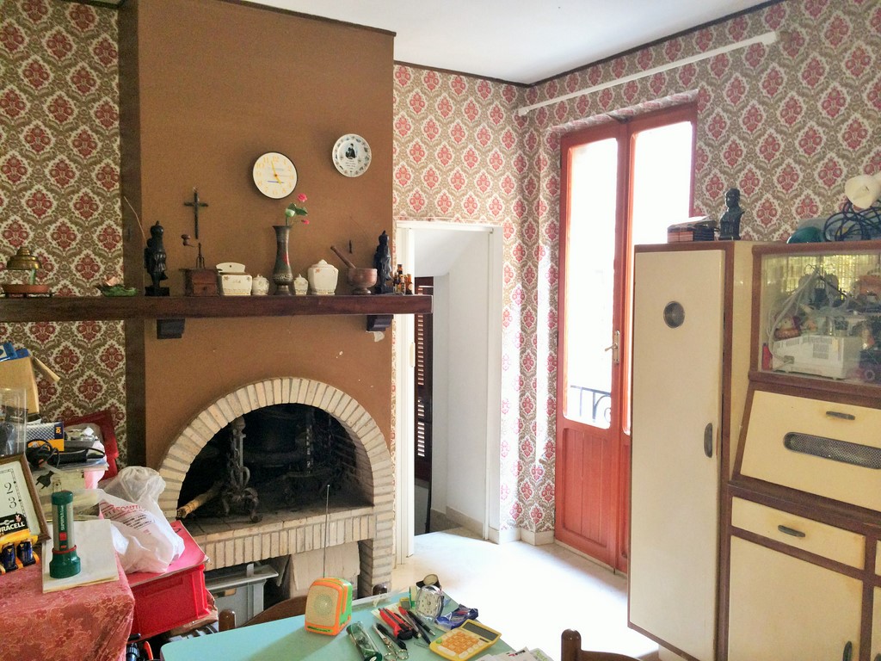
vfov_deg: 46.8
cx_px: 440
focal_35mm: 30
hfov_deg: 60.0
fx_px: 764
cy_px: 330
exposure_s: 1/24
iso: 160
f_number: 2.2
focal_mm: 4.12
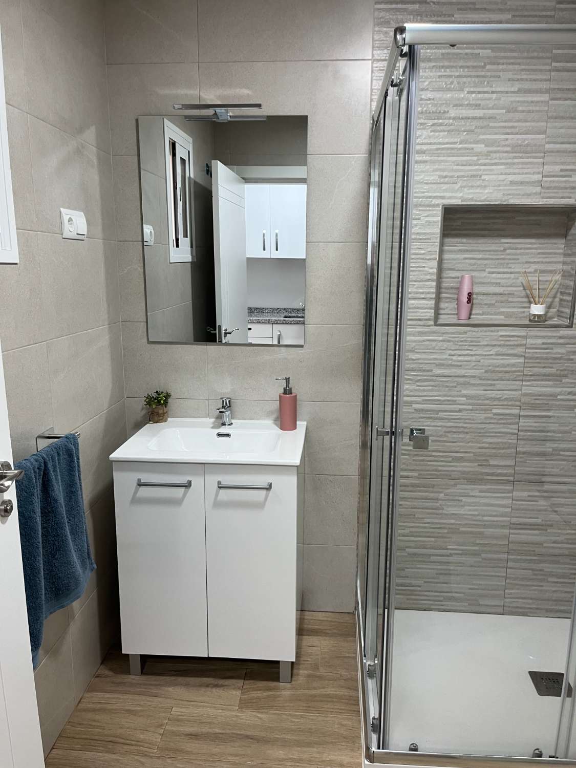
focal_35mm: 26
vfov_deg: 67.3
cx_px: 288
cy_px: 384
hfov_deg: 53.1
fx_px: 577
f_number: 1.6
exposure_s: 1/50
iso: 64
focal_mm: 5.1
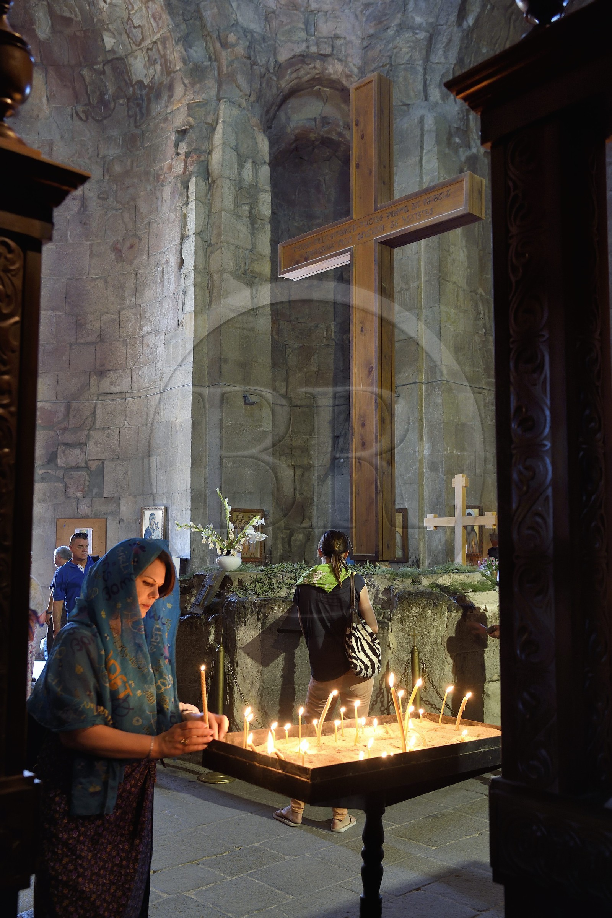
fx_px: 867
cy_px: 459
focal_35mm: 34
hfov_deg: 38.9
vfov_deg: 55.8
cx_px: 306
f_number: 5.6
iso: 1600
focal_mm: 34
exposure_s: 1/15
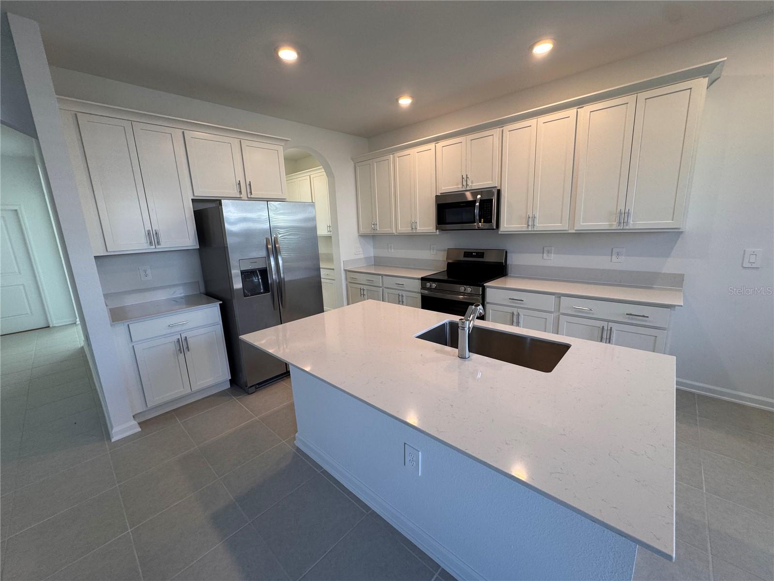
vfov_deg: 85.7
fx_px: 313
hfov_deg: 102.1
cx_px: 387
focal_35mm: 14
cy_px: 290
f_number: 2.2
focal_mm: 2.22
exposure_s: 1/120
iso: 125
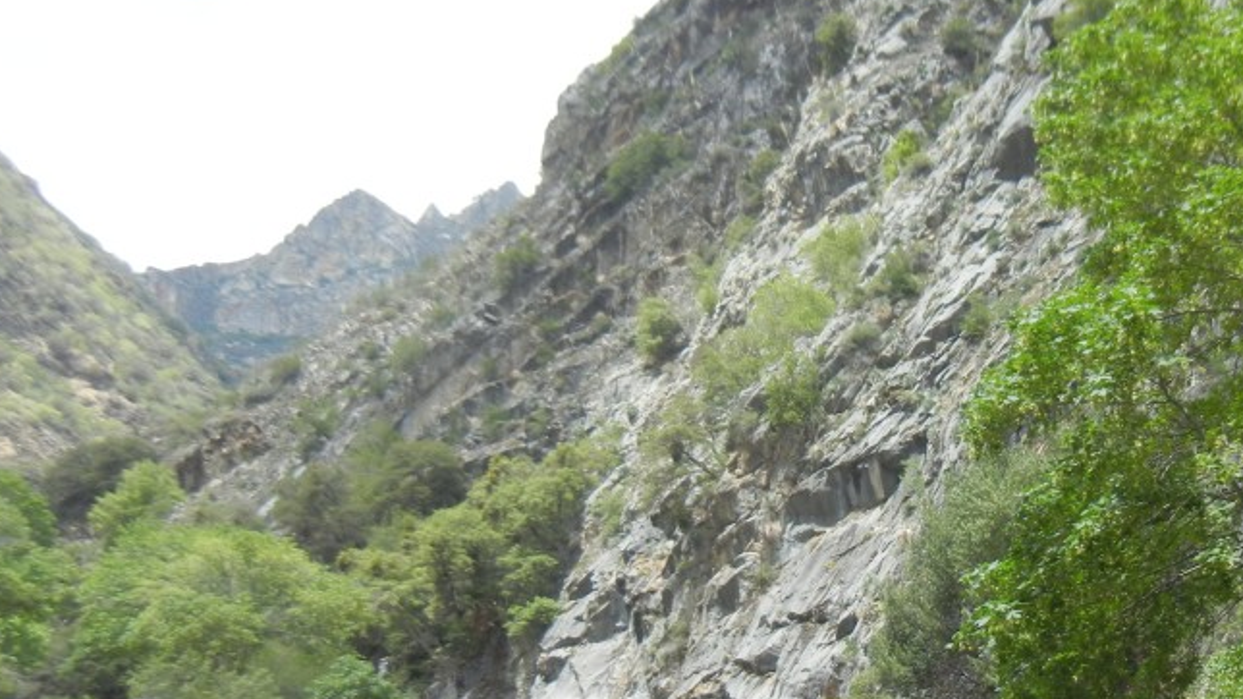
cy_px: 346
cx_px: 898
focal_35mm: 52
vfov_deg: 23.0
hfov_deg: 39.0
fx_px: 1714
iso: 160
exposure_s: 1/603
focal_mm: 5.4
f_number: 3.5
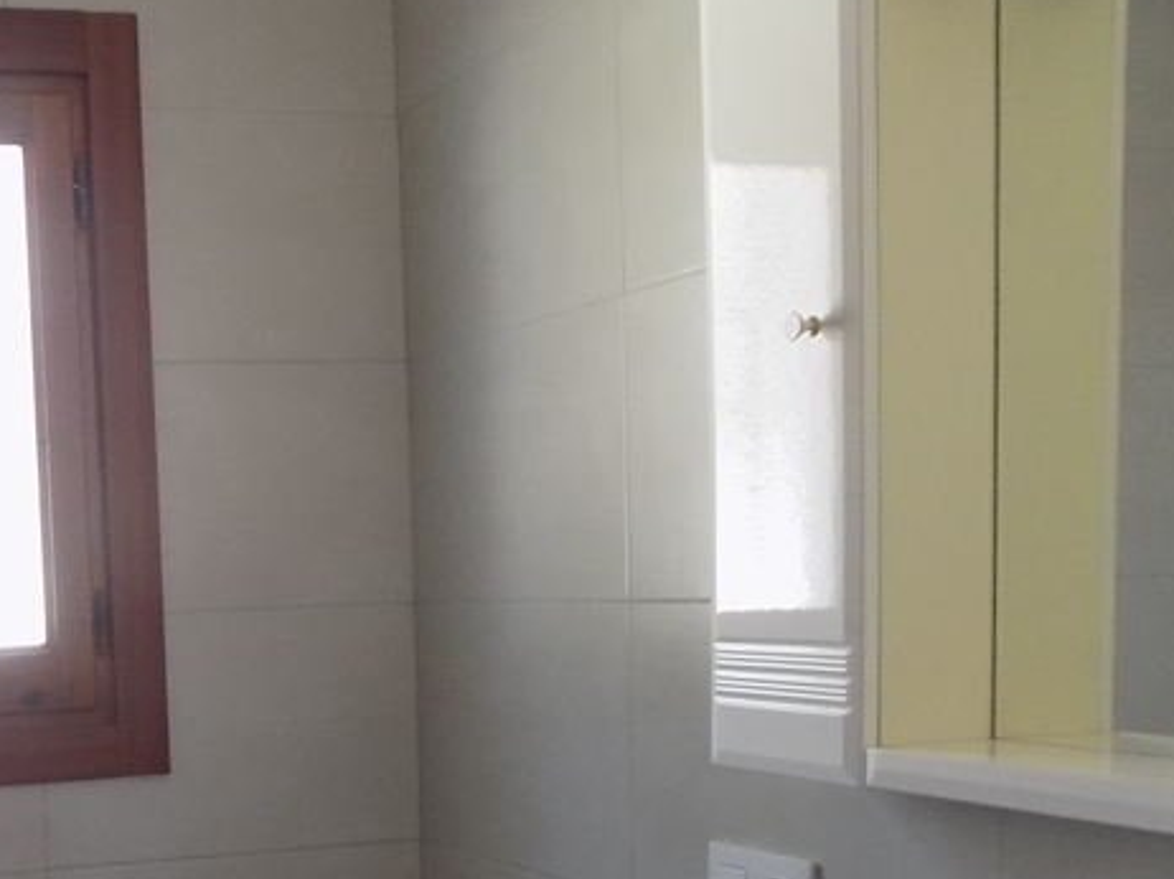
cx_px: 135
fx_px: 1729
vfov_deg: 27.6
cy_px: 777
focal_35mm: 51
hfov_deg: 35.5
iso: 180
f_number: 3.1
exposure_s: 1/30
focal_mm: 4
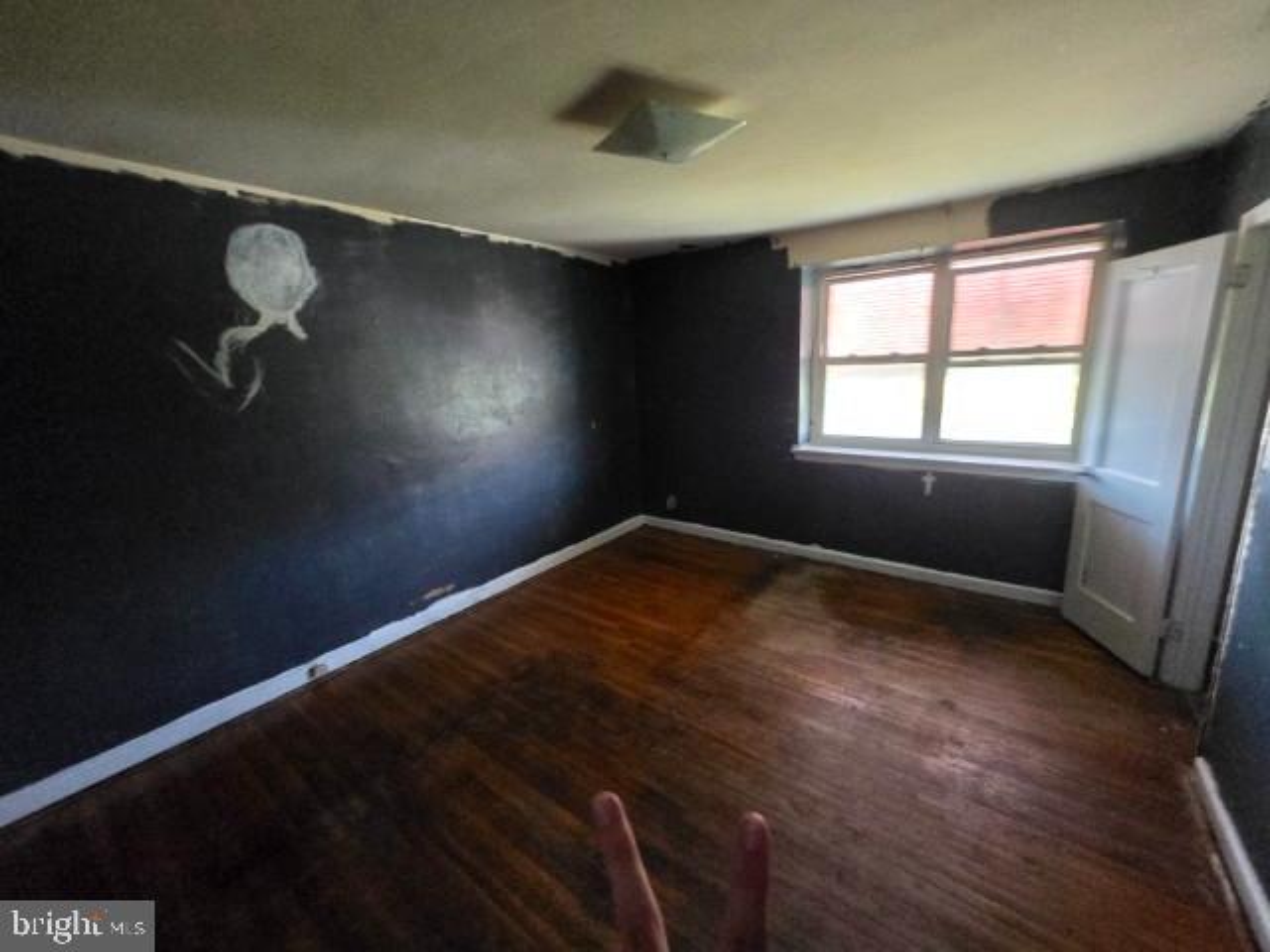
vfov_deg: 89.9
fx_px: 477
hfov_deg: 106.2
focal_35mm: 13
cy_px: 476
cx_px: 635
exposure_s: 1/24
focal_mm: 1.7
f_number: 2.2
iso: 1250
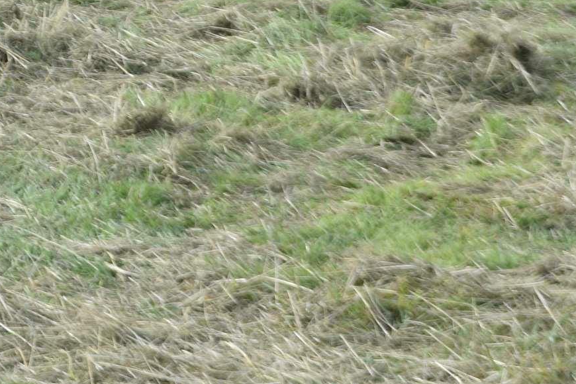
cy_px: -290
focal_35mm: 233
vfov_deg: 5.8
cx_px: -209
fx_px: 3728
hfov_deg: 8.7
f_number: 7.1
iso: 100
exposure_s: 1/200
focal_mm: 44
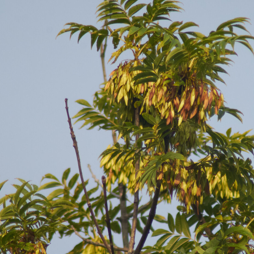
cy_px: 135
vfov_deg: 1.0
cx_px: 170
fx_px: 13864
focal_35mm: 1670
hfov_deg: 1.0
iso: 800
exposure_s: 1/800
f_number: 11
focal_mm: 600
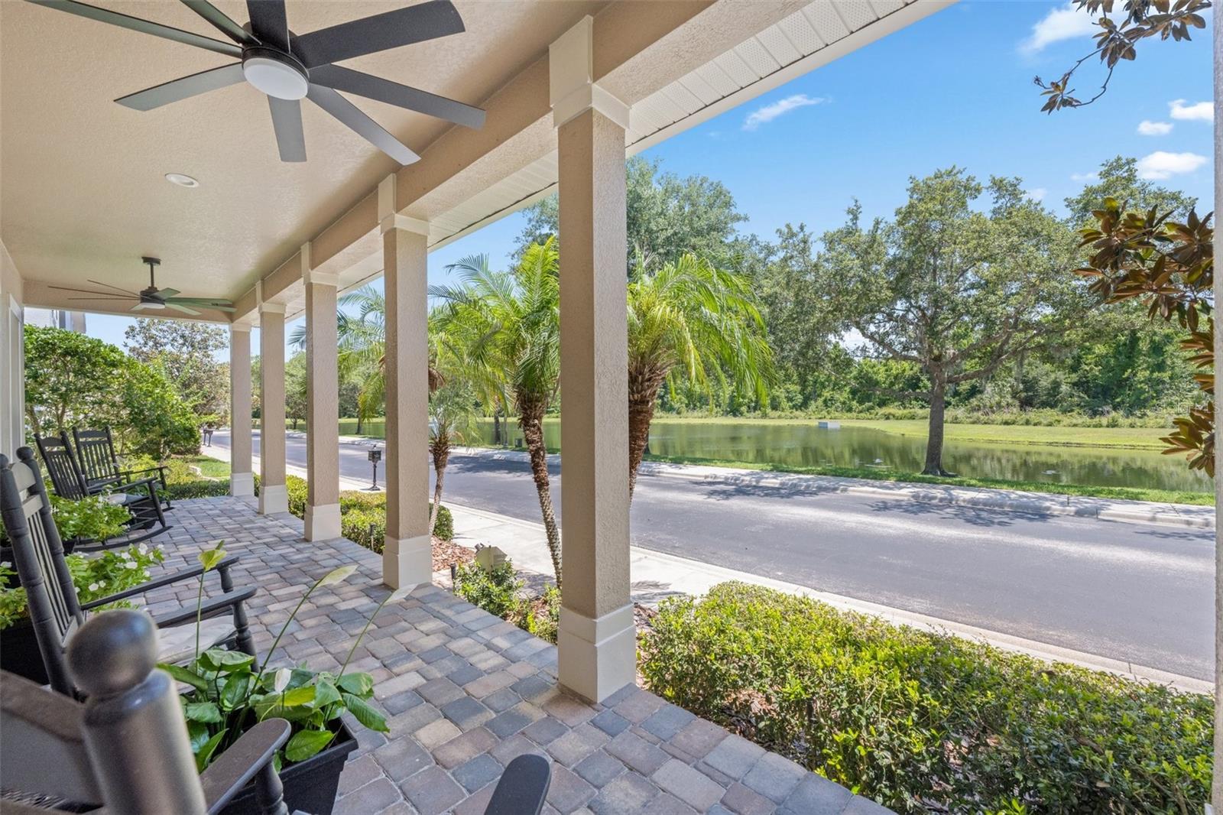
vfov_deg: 81.2
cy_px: 408
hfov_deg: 104.3
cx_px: 612
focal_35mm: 14
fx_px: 475
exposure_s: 1/400
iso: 400
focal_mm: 14
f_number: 8
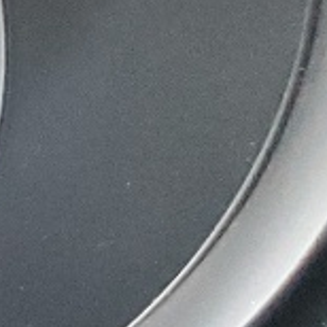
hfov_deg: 5.7
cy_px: -327
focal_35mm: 238
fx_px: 2544
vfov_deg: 7.1
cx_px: -1217
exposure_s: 1/60.2
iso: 385
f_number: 1.5
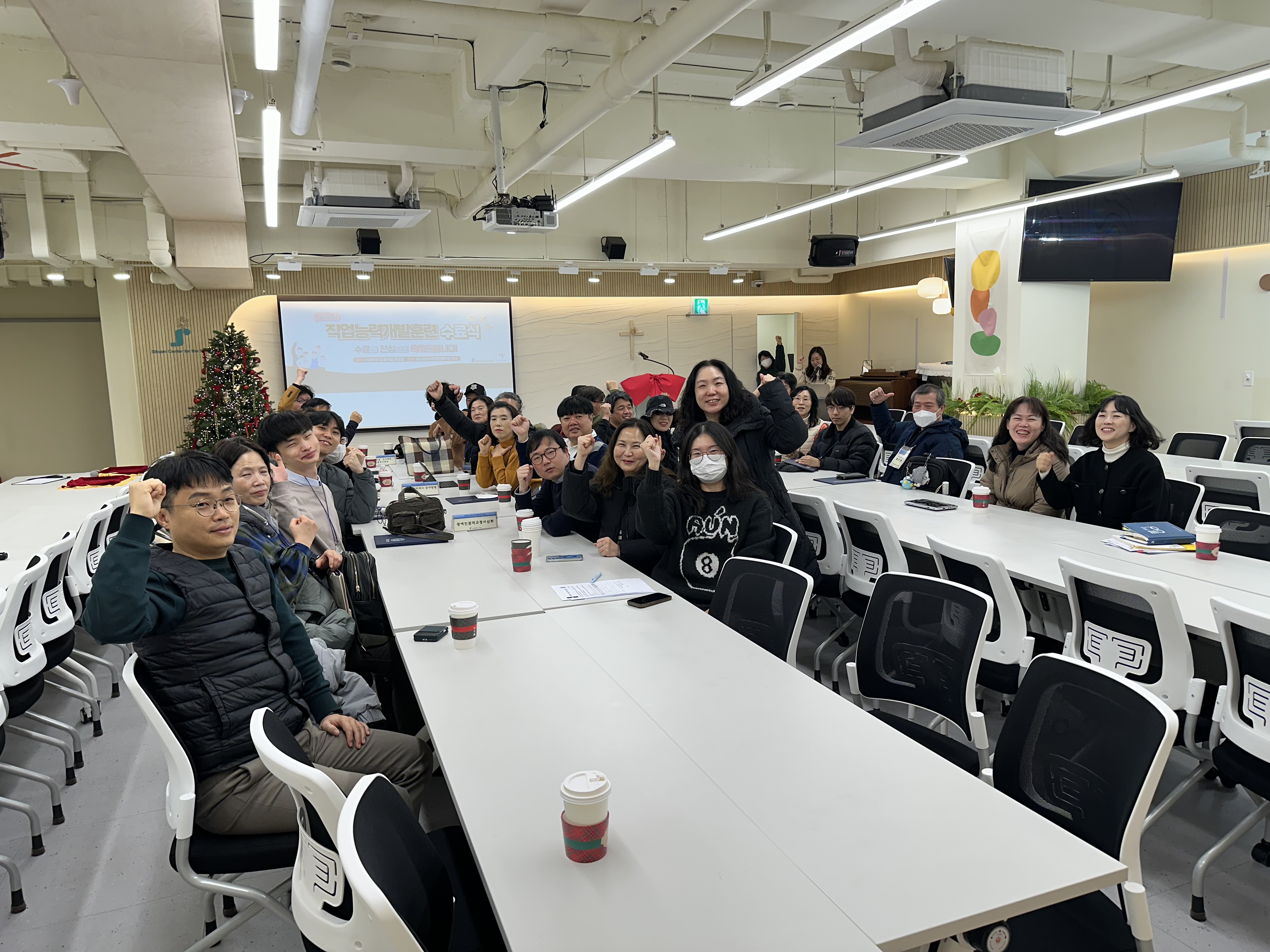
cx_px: 635
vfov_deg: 56.8
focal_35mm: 24
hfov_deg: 71.6
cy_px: 476
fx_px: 881
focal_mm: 6.86
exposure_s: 1/155
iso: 64
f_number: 1.78
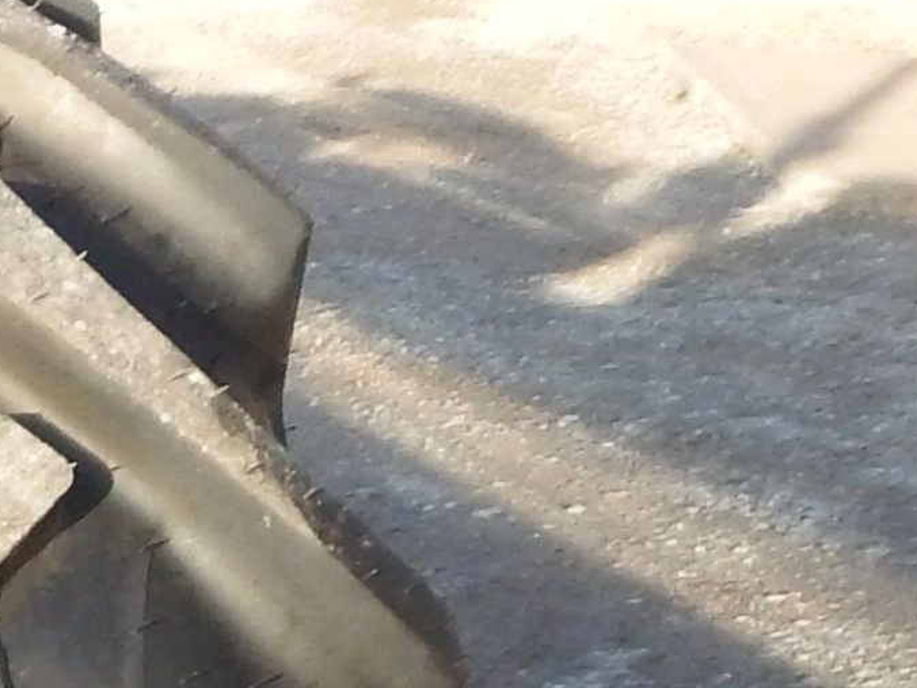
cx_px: -1692
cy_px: 1285
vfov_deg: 9.4
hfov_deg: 10.2
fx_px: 3974
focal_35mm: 150
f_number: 3
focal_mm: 4
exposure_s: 1/400
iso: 125
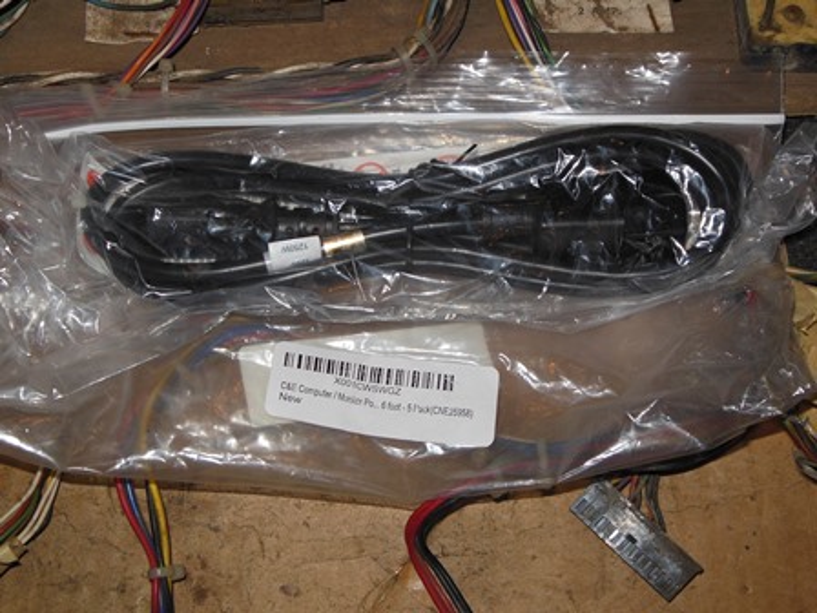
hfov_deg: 49.0
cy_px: 306
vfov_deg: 37.7
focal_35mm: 38
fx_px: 897
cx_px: 408
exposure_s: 1/30
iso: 125
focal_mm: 6.8
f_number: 7.2
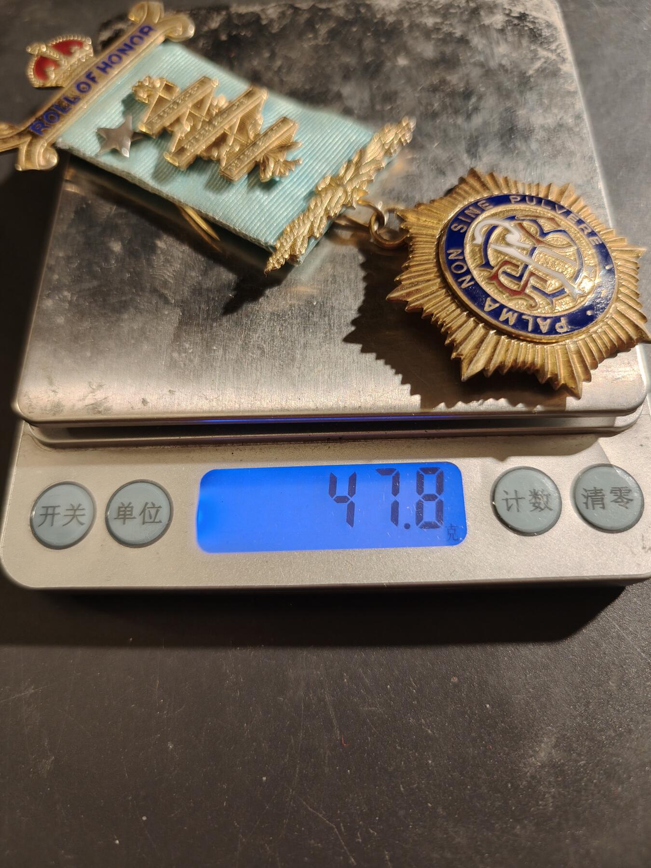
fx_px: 577
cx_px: 326
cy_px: 434
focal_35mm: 23
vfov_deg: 73.9
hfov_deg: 58.9
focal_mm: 6.06
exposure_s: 1/129
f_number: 1.6
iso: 250
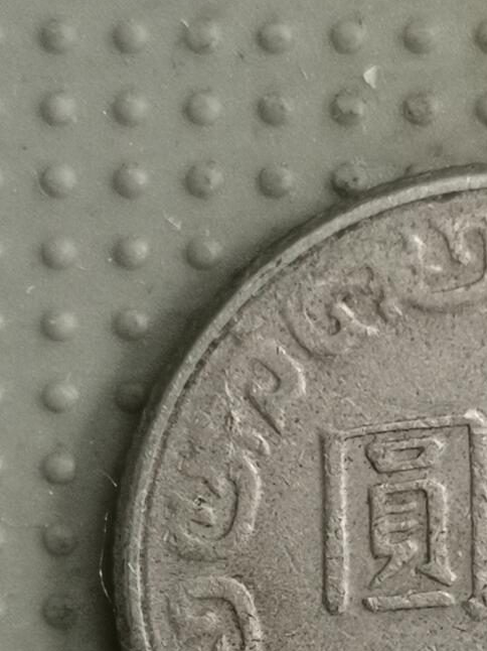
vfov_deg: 13.5
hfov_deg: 10.2
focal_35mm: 145
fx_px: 2722
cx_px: 454
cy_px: 626
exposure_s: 1/36
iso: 320
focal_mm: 4.75
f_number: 1.8
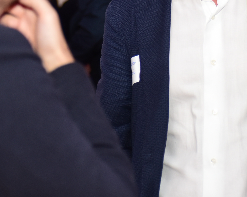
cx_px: 211
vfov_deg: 8.3
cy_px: -32
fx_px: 1352
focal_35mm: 185
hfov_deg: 10.4
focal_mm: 56
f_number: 2.8
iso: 500
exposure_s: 1/60
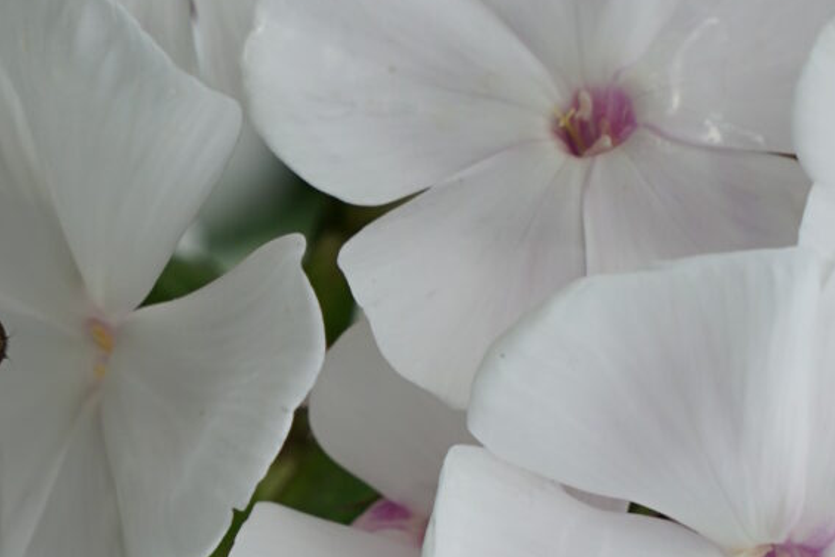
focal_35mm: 340
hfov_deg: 6.1
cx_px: 294
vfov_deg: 4.0
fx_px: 7888
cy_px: 438
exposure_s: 1/200
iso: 100
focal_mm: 75
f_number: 9
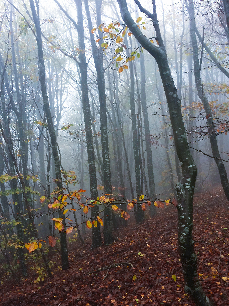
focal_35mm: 29
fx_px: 256
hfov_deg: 48.2
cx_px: 114
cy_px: 153
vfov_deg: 61.7
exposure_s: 1/33
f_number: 2.2
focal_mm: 4.15
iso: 32
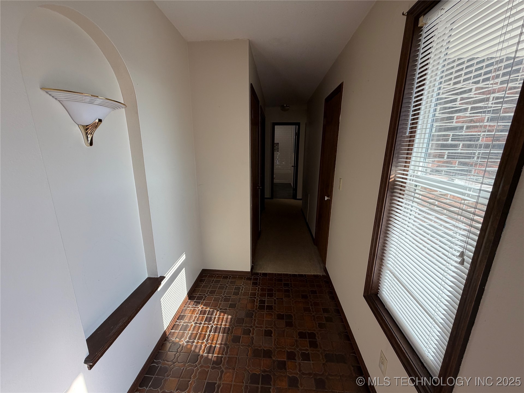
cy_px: 196
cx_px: 262
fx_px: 212
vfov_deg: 85.7
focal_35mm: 14
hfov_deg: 102.1
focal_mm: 2.22
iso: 40
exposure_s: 1/121
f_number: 2.2
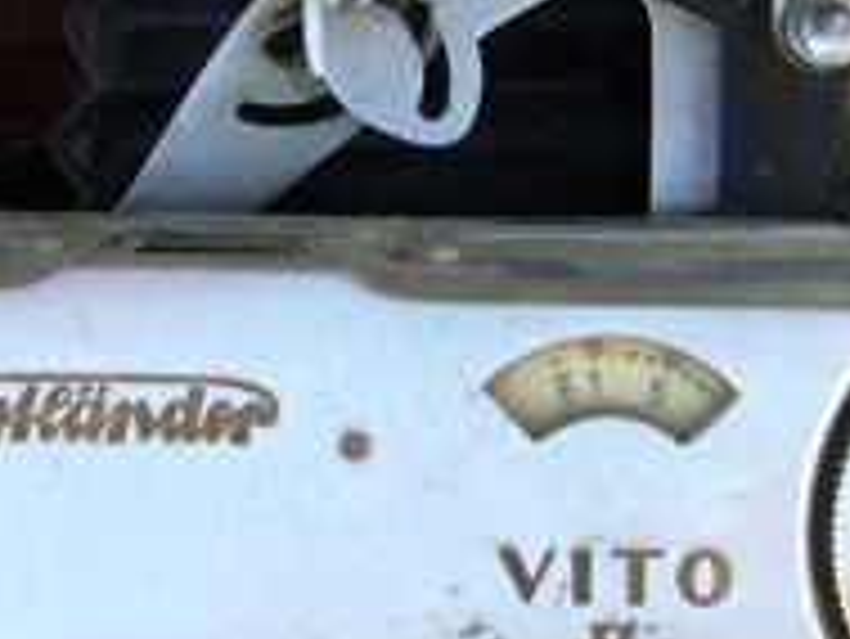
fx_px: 2187
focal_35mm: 89
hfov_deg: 21.9
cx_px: 279
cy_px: 122
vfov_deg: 16.5
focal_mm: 5.8
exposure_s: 1/40
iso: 80
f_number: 2.8
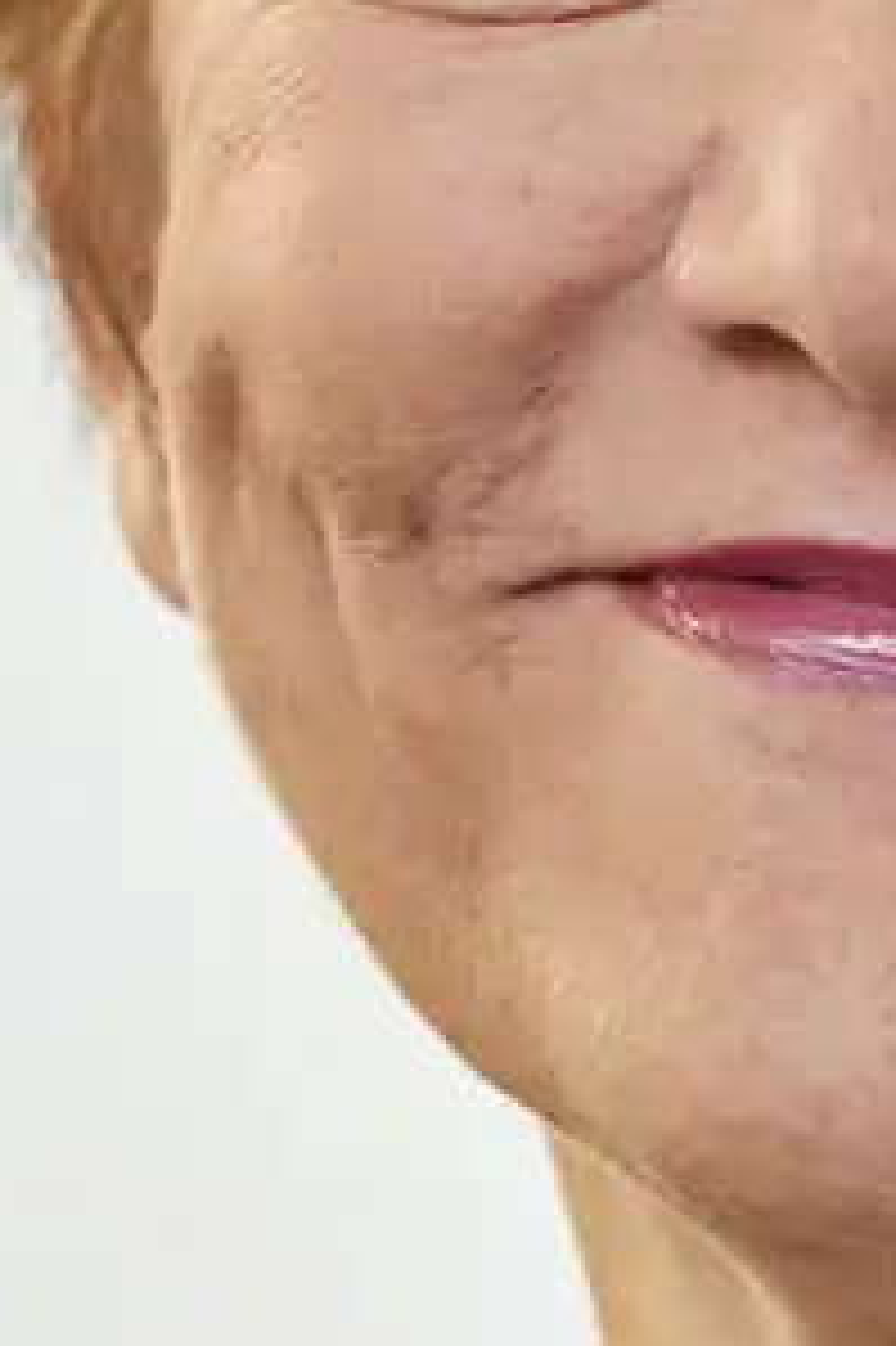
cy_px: 1414
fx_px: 22387
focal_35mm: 599
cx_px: 520
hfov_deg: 2.3
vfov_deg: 3.4
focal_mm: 105
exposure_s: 1/60
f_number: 5.6
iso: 500
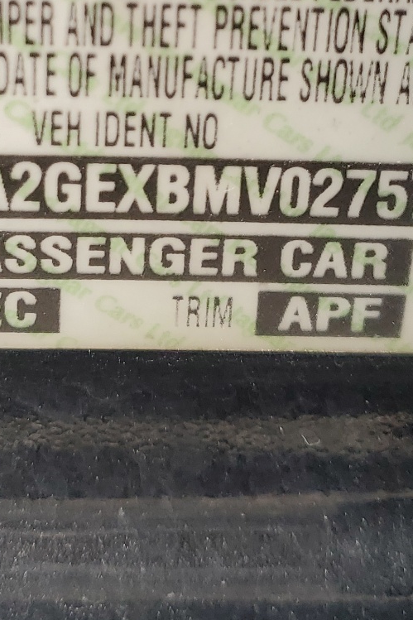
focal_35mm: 77
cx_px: 166
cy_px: -66
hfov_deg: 17.7
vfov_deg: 24.5
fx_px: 1326
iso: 50
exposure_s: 1/132
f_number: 1.5
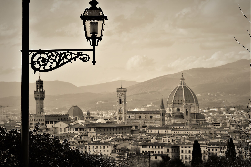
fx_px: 732
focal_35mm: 105
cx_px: 126
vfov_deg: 13.0
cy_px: 84
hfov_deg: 19.5
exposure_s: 1/640
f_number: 5.6
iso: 200
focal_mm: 70
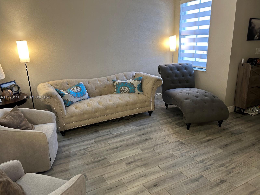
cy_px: 98
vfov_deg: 53.1
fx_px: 195
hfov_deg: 67.3
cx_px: 130
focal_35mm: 26
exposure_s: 1/60
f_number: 1.5
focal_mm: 5.7
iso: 250
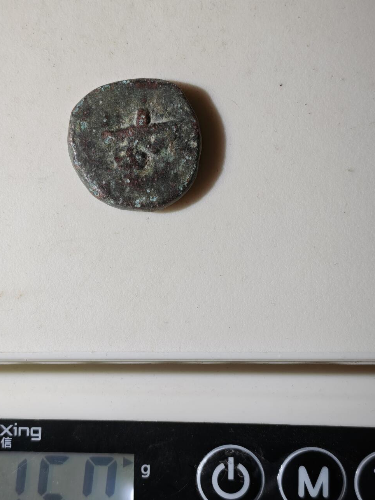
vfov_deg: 27.8
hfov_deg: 21.0
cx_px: 159
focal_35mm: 70
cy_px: 267
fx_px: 1011
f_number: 1.63
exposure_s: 1/359
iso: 50
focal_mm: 5.85
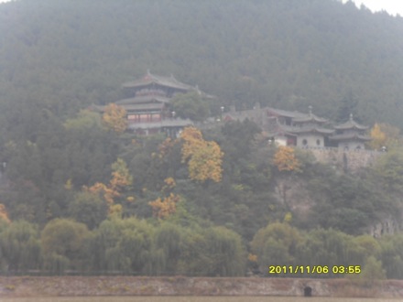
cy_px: 151
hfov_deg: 16.8
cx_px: 202
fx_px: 1362
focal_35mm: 117
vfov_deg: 12.7
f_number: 4.5
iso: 160
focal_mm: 19.8
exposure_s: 1/90
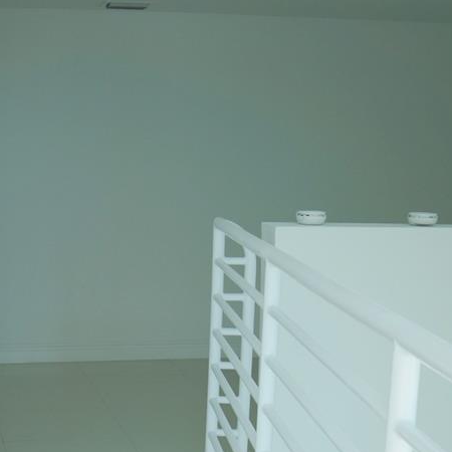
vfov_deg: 24.5
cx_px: 79
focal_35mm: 68
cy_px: 425
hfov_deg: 24.9
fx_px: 1005
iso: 100
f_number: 5.6
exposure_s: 1/200
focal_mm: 20
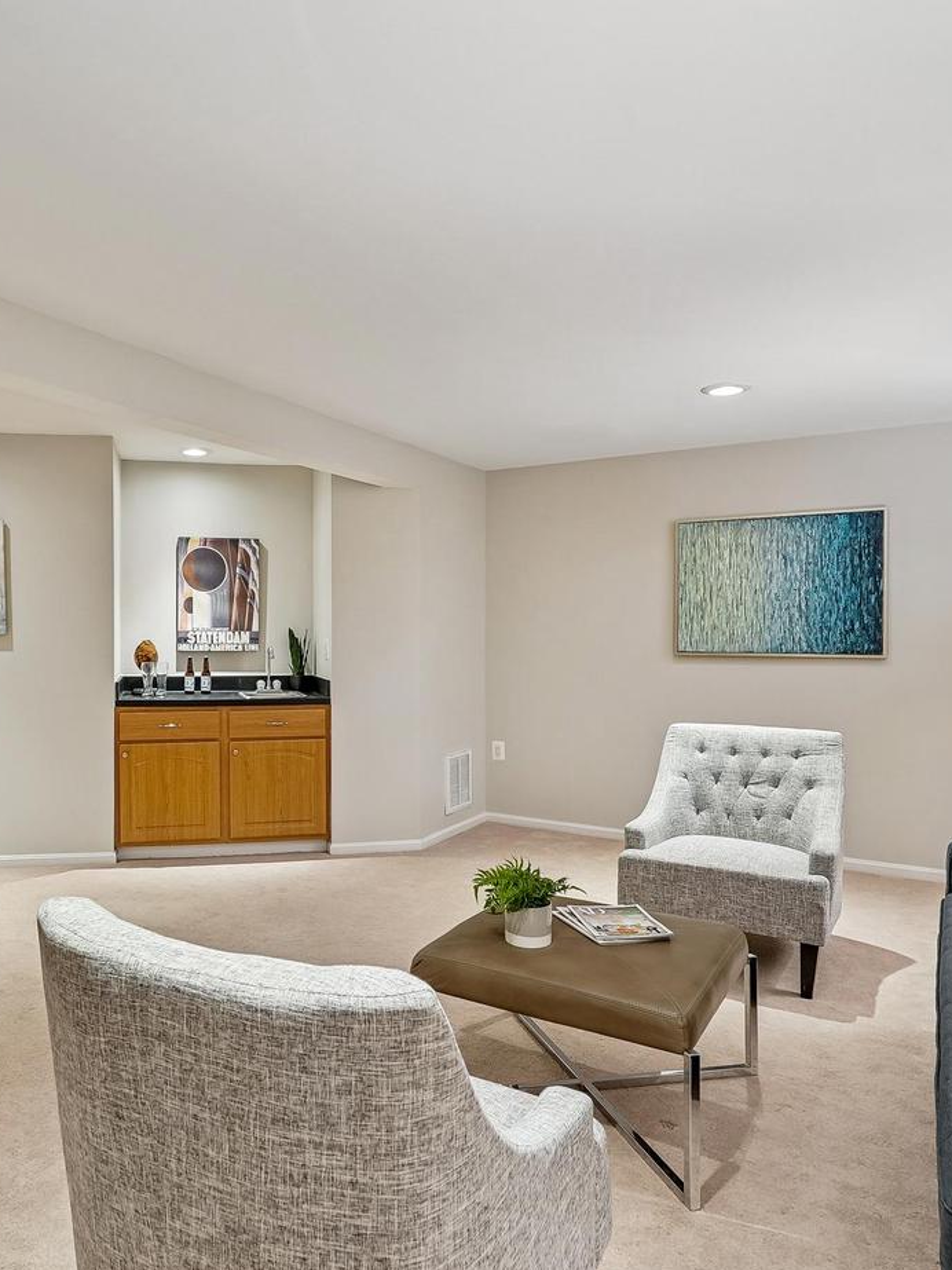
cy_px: 650
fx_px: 880
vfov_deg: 71.6
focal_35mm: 24
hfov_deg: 55.5
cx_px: 310
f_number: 8
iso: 100
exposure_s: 2
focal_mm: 16
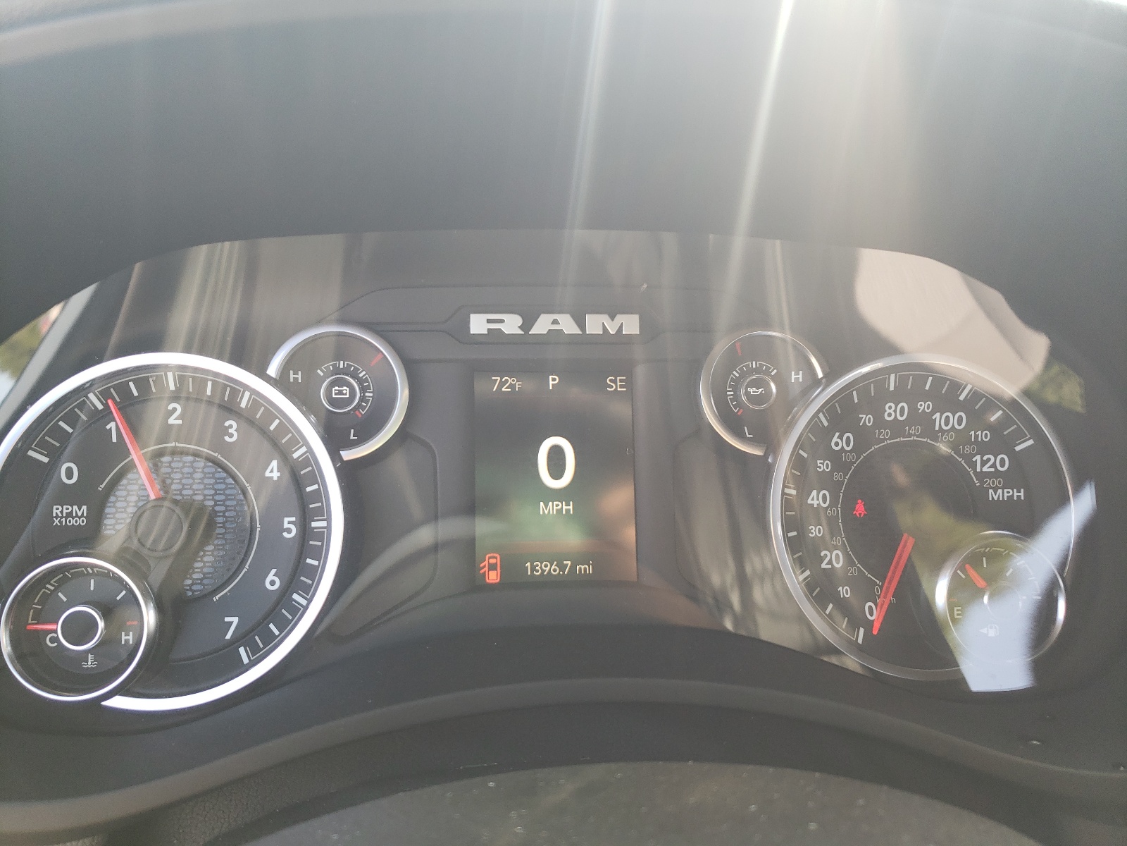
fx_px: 846
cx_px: 564
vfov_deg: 53.1
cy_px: 423
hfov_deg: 67.3
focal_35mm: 26
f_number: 1.5
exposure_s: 1/143
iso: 50
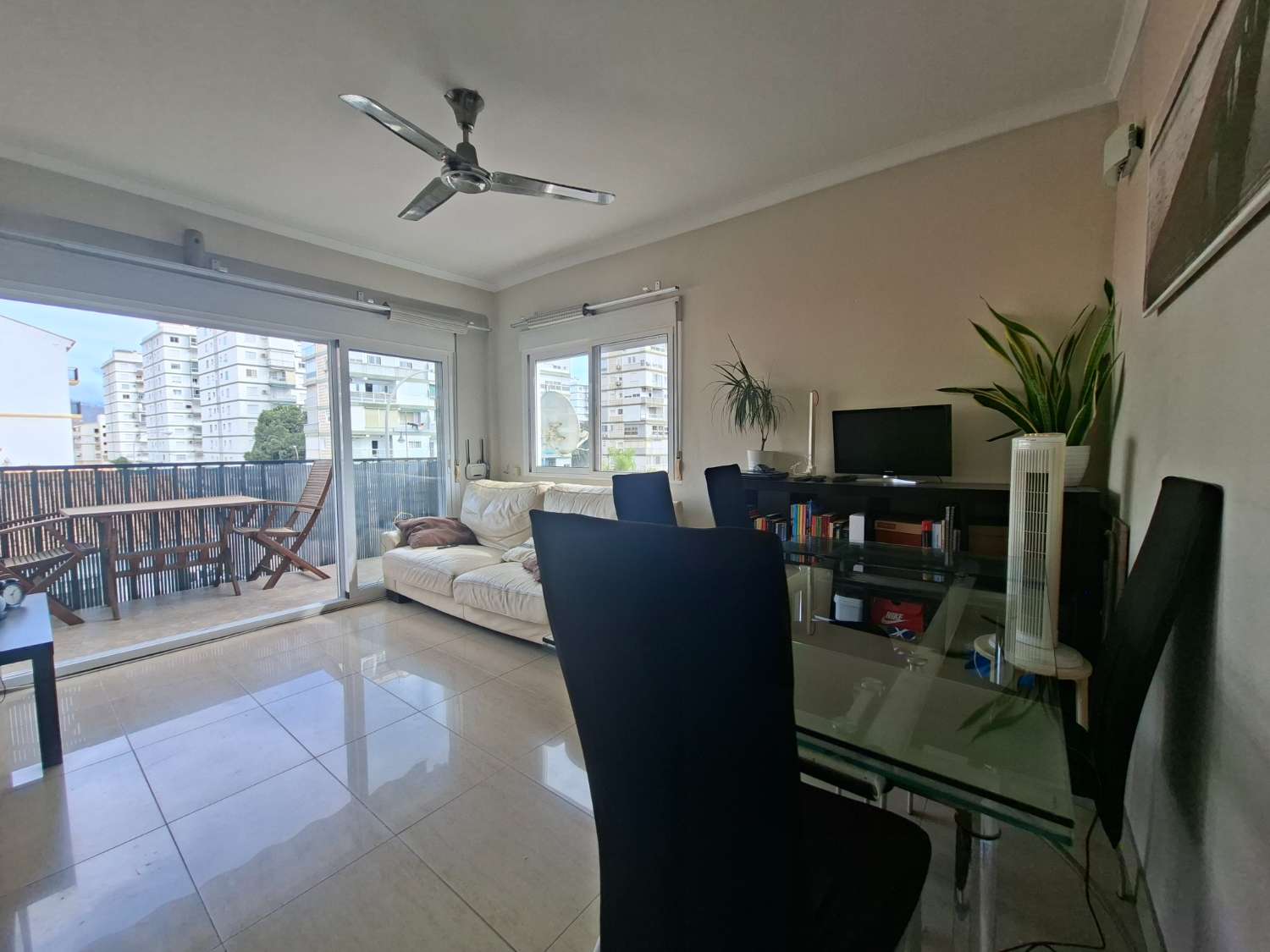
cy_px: 476
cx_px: 635
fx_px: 477
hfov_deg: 106.2
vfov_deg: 89.9
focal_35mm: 13
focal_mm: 1.74
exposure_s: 1/148
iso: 40
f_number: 2.2
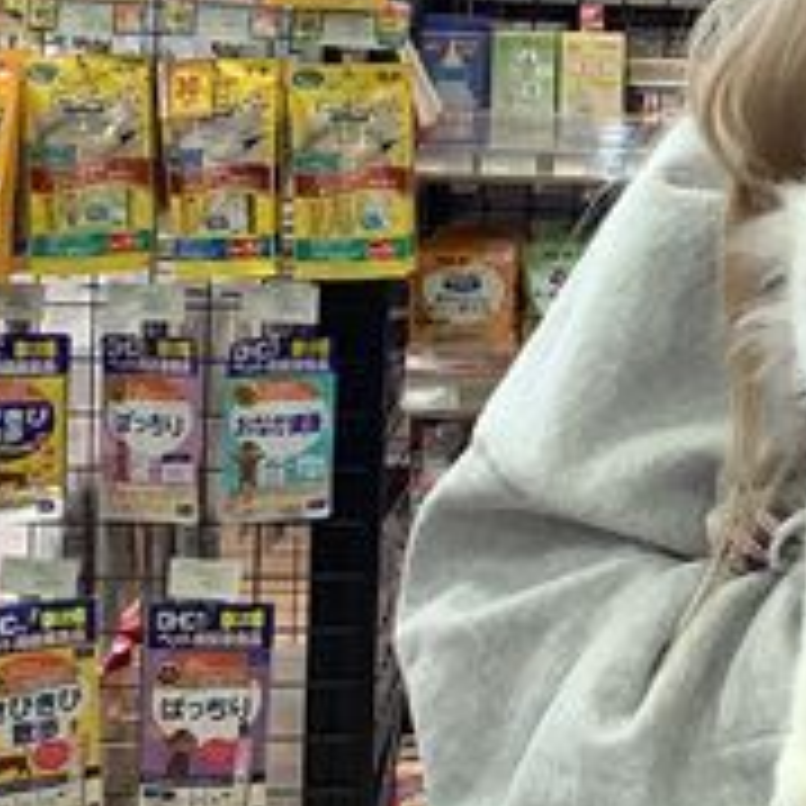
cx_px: 923
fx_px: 2424
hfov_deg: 18.1
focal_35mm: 92
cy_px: 81
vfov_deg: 18.6
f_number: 2.4
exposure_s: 1/60
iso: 100
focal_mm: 3.3
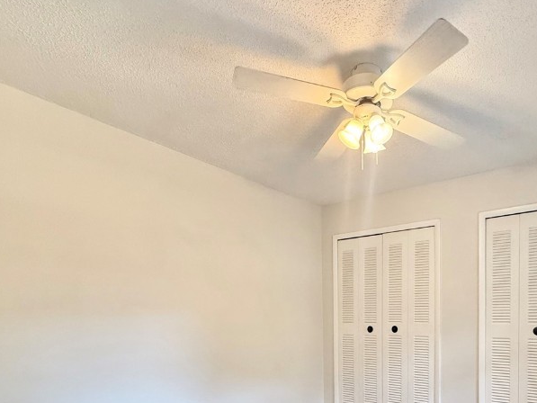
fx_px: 372
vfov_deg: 52.9
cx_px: 385
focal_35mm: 24
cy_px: 326
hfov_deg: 68.2
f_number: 2.2
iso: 320
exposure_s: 1/120
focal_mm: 2.22
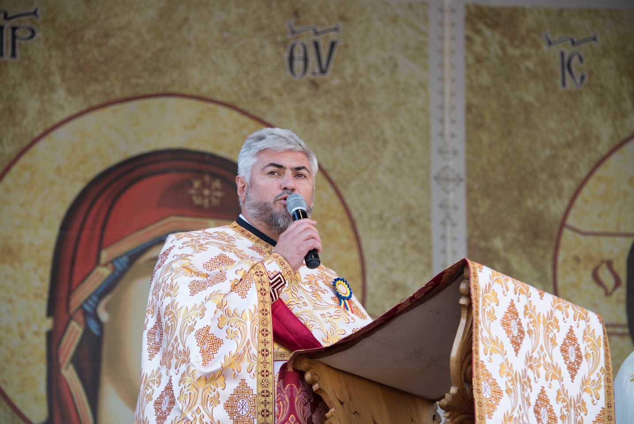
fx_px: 2643
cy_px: 212
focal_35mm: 150
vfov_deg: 9.2
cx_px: 317
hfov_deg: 13.7
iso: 100
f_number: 6.3
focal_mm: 150
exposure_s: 1/50
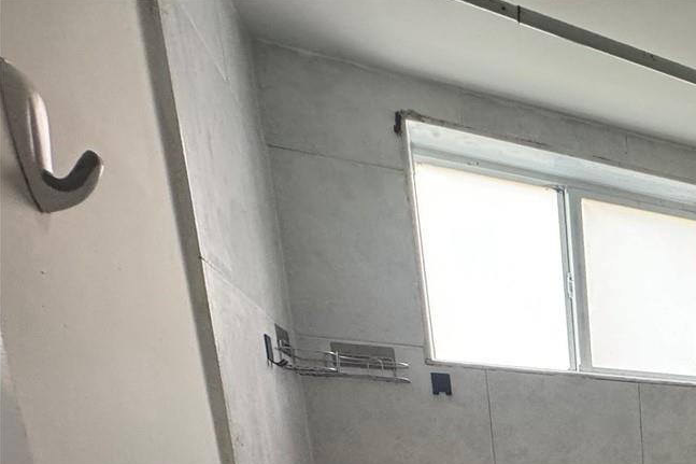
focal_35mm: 36
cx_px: 860
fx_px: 696
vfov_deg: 28.3
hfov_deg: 37.8
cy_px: 642
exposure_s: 1/60
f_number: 2.2
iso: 250
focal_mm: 2.22
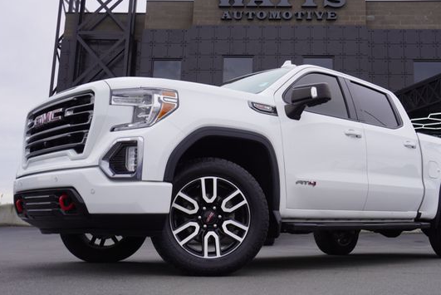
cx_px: 255
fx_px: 510
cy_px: 127
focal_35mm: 42
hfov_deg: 46.6
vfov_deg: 32.2
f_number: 7.1
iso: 100
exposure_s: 1/100
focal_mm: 23
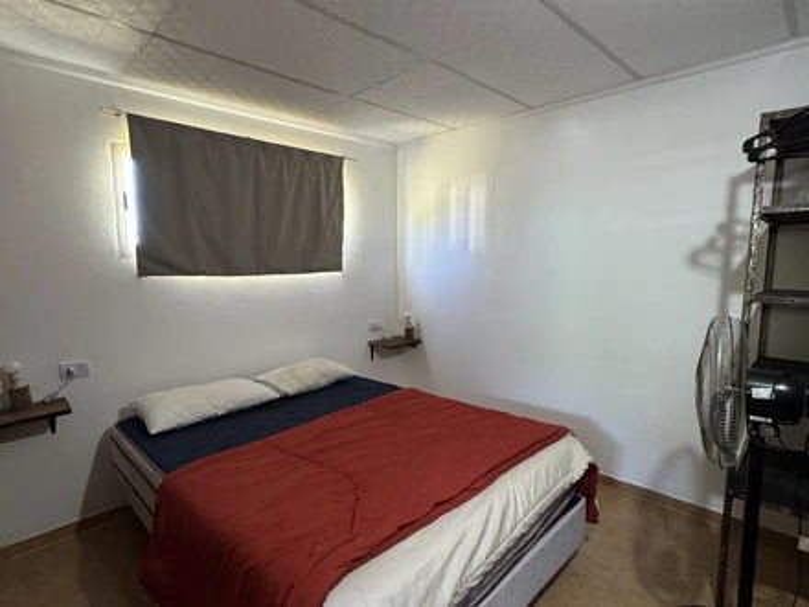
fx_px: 327
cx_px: 404
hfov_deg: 102.1
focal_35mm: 14
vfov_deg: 85.7
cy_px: 304
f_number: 2.2
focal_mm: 2.22
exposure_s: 1/50
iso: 500
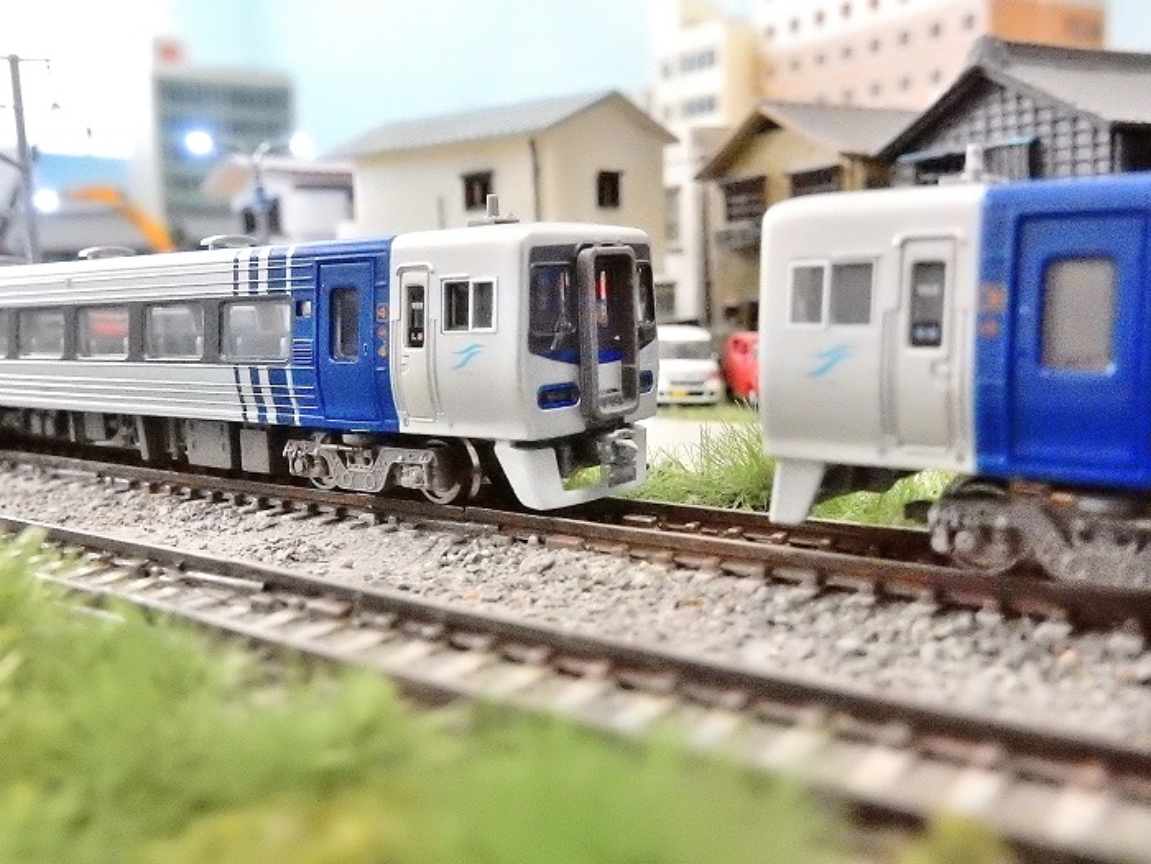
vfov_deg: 39.7
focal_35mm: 36
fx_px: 1197
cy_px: 432
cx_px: 576
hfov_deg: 51.4
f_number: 4
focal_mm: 6.4
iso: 3200
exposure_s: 1/160
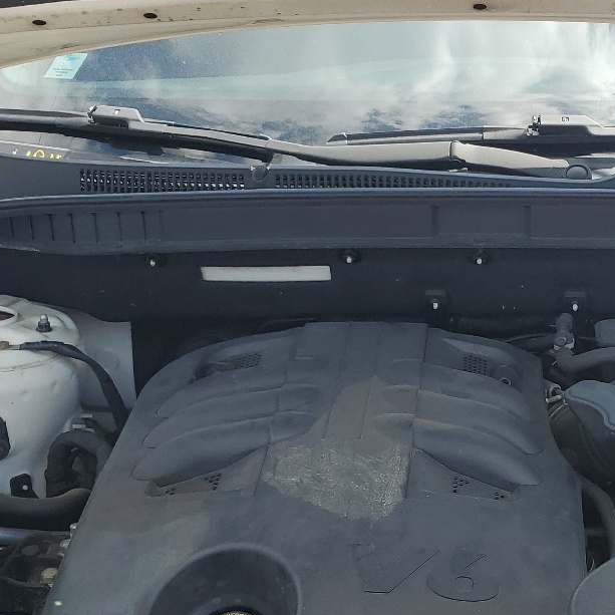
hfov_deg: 28.0
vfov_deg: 28.5
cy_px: 369
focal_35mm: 60
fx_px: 1206
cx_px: 498
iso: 50
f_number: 1.5
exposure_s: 1/909
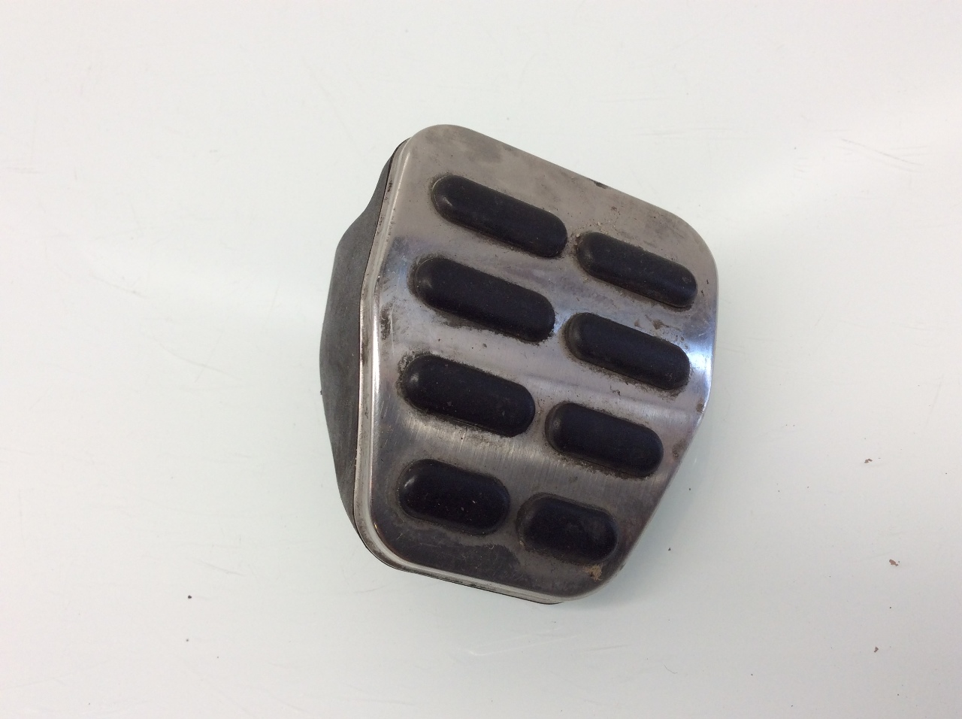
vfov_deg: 44.1
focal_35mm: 32
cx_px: 481
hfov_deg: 56.9
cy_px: 360
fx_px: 888
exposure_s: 1/60
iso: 40
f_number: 2.4
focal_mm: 3.3
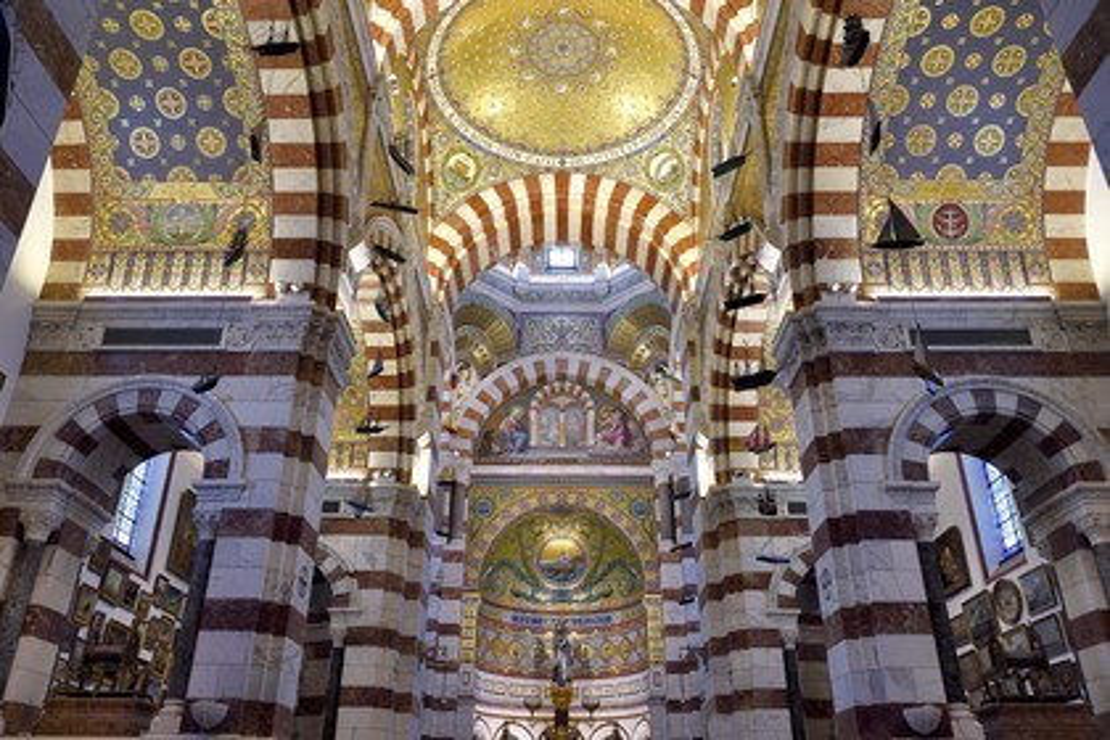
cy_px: 370
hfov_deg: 63.7
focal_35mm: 29
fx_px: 894
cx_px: 555
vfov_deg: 45.0
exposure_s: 1/30
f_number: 7.1
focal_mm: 29
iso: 800
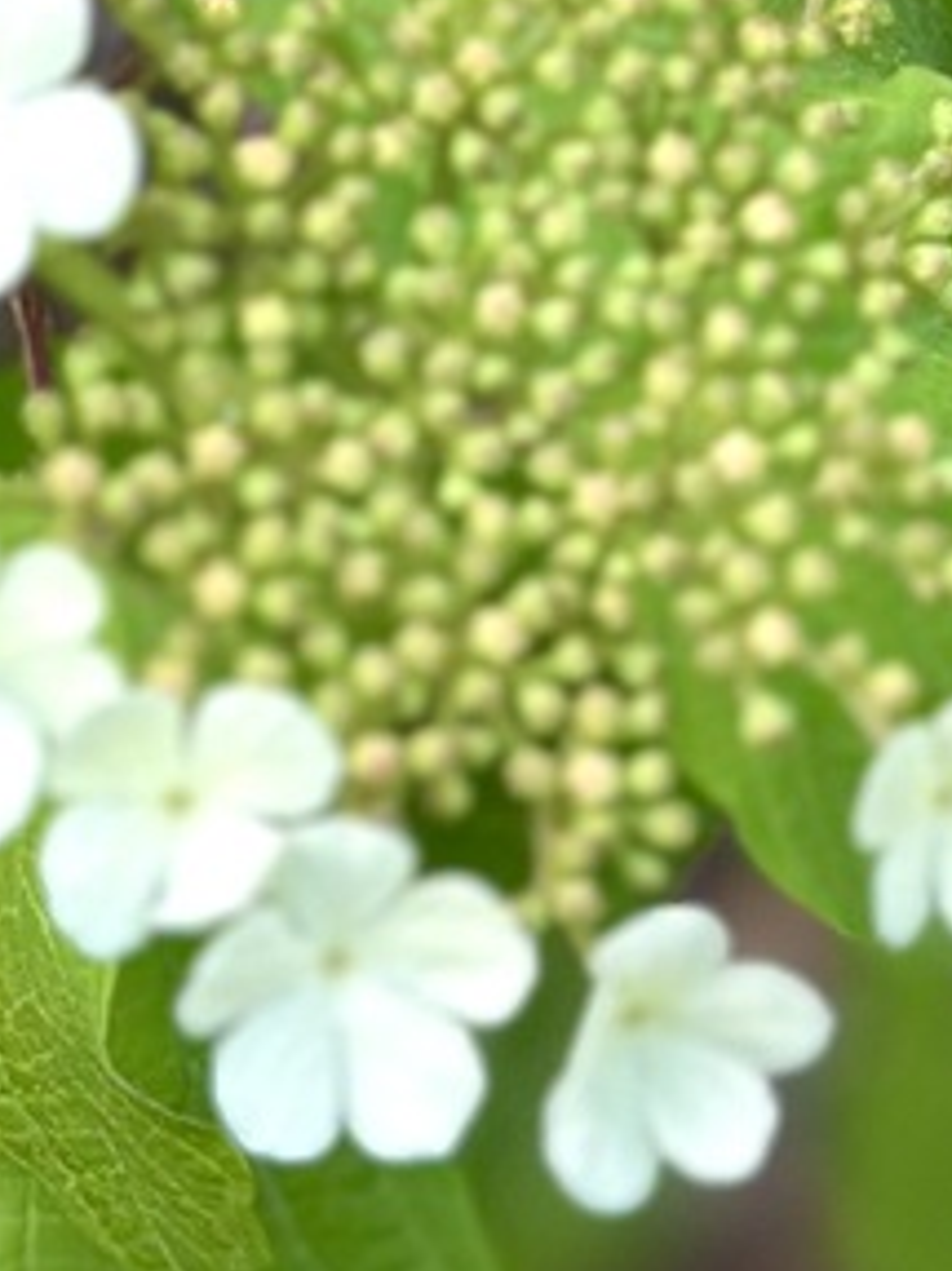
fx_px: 8587
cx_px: -416
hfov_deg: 6.3
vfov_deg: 8.1
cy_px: -1209
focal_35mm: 234
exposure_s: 1/430
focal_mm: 6.86
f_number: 1.78
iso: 80
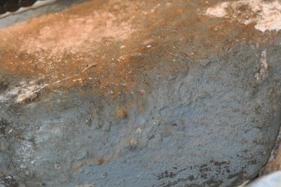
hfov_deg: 4.1
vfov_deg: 2.7
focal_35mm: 501
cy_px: -6
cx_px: 20
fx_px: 3905
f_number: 4.5
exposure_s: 1/60
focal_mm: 100
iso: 800
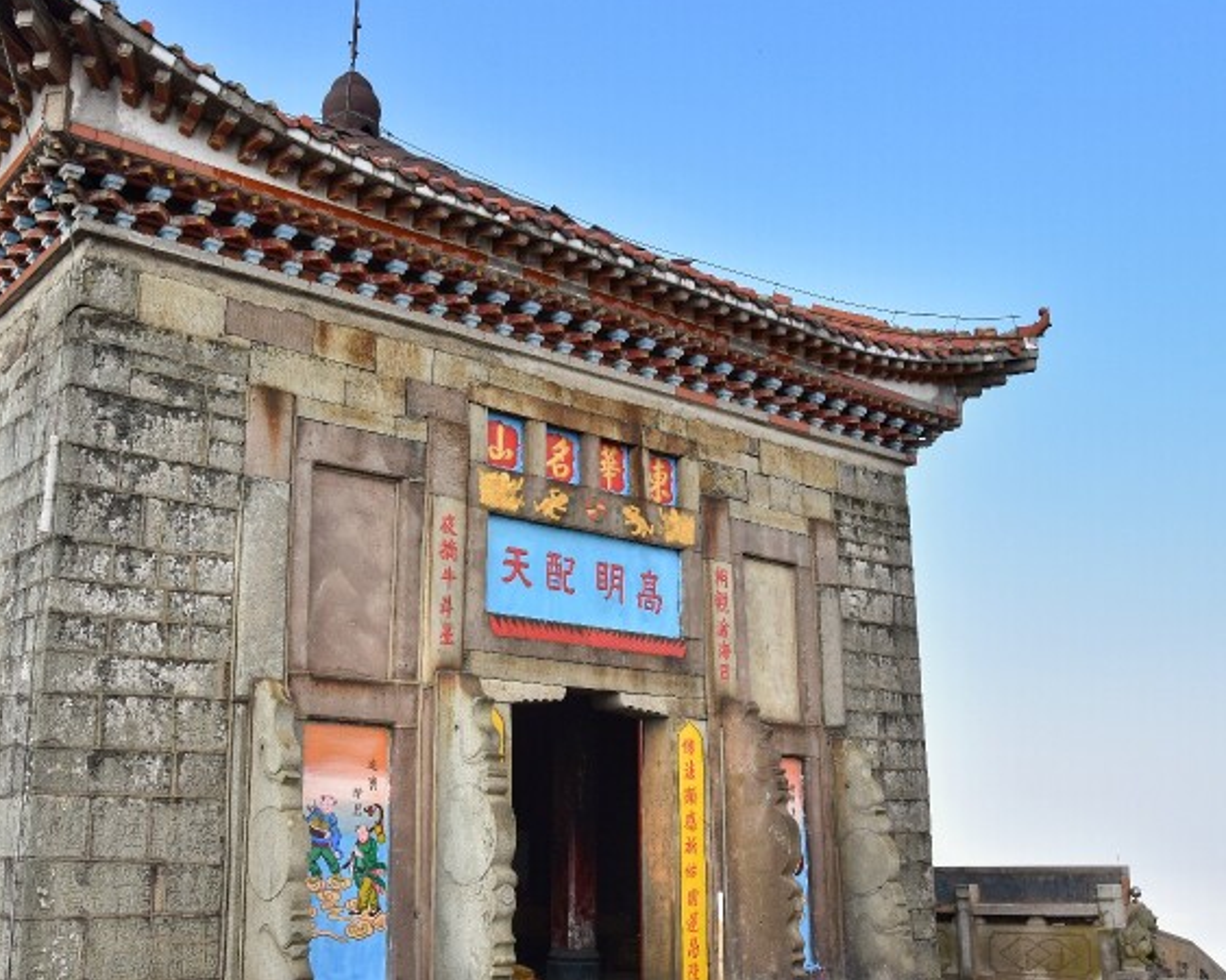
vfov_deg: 41.1
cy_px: 448
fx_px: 1306
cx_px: 512
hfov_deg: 50.1
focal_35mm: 36
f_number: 9
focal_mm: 18
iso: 250
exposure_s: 1/320
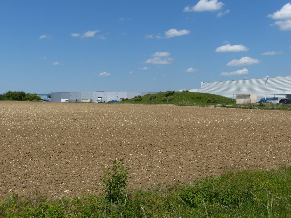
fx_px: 286
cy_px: 109
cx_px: 146
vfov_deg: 41.8
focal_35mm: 34
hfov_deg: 54.0
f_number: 4
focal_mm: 6.2
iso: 100
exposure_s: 1/1600
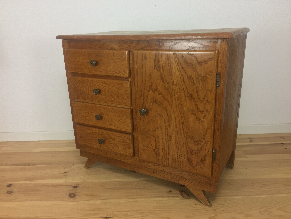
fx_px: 244
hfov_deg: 61.7
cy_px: 110
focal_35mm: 29
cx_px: 146
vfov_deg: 48.2
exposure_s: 1/33
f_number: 2.2
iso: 50
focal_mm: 4.15
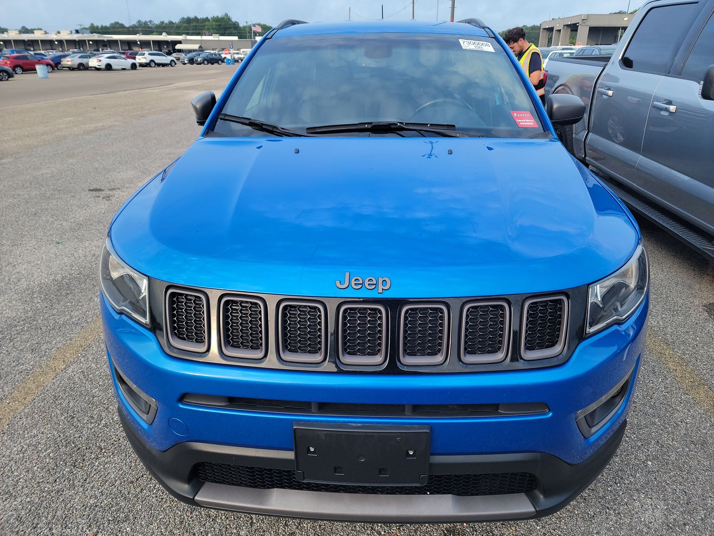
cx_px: 357
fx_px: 495
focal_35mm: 24
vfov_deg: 56.8
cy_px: 268
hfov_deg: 71.6
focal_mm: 6.7
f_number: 1.8
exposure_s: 1/159
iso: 50
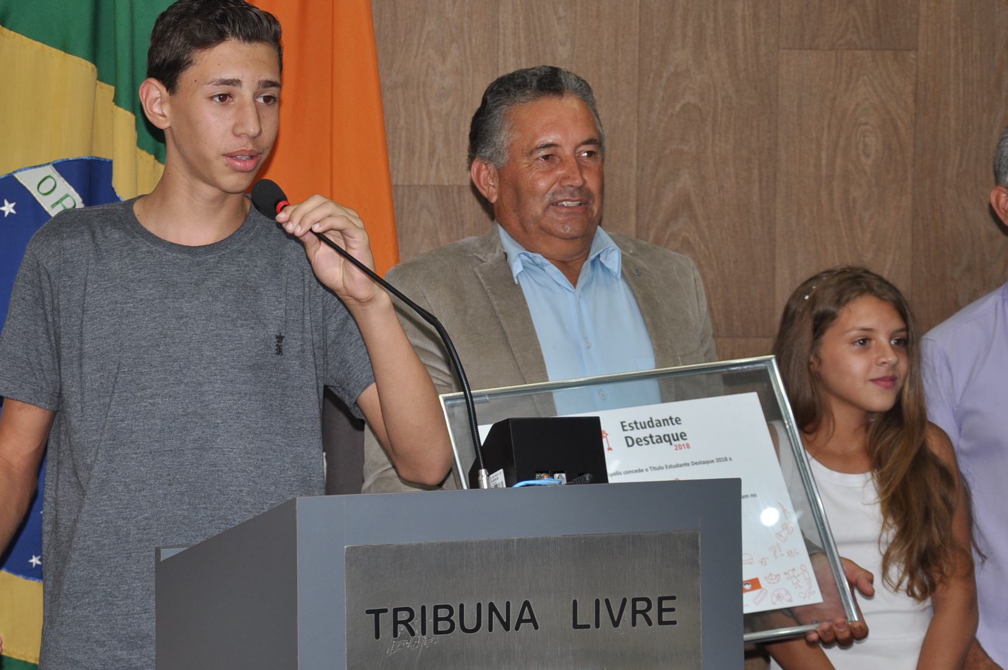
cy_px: 332
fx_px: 2713
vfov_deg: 14.1
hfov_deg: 21.0
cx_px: 360
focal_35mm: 97
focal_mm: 50
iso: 200
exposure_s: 1/60
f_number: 5
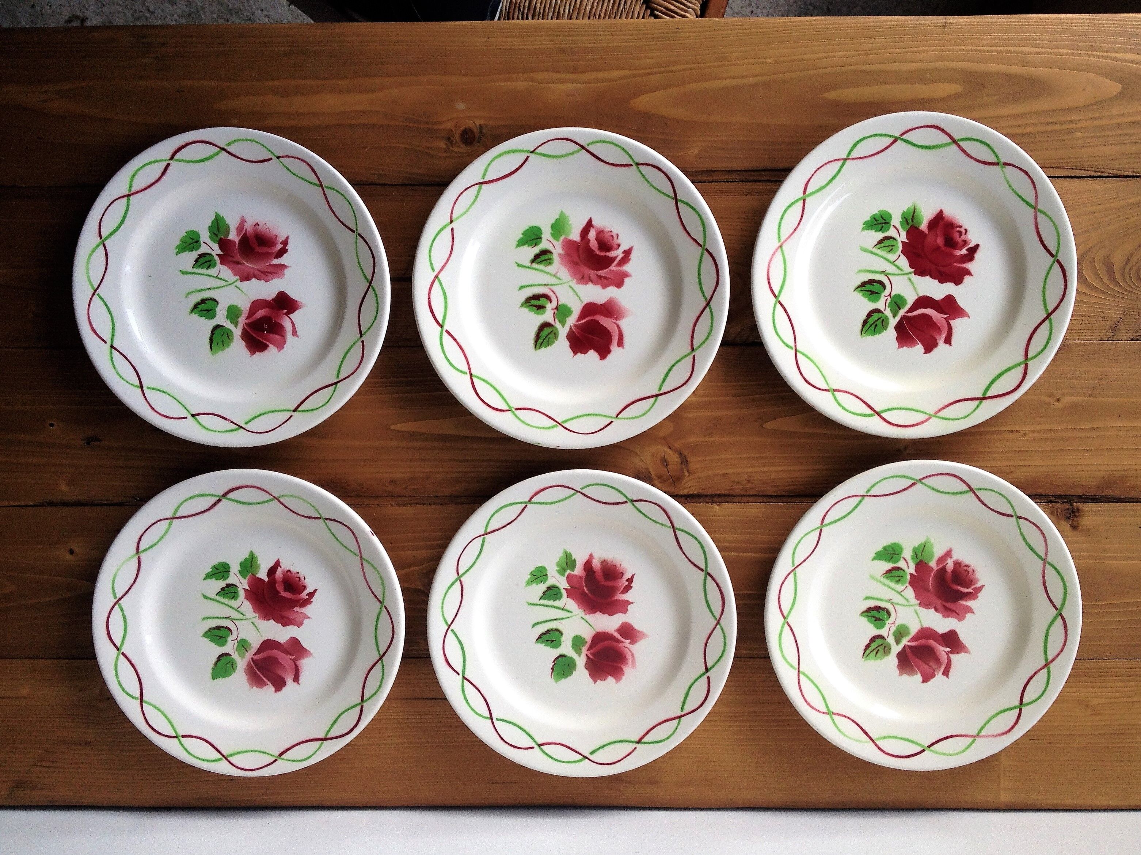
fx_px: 1153
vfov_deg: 40.7
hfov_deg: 52.6
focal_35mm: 35
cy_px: 428
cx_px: 570
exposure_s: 1/120
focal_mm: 4.28
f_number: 2.4
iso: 80
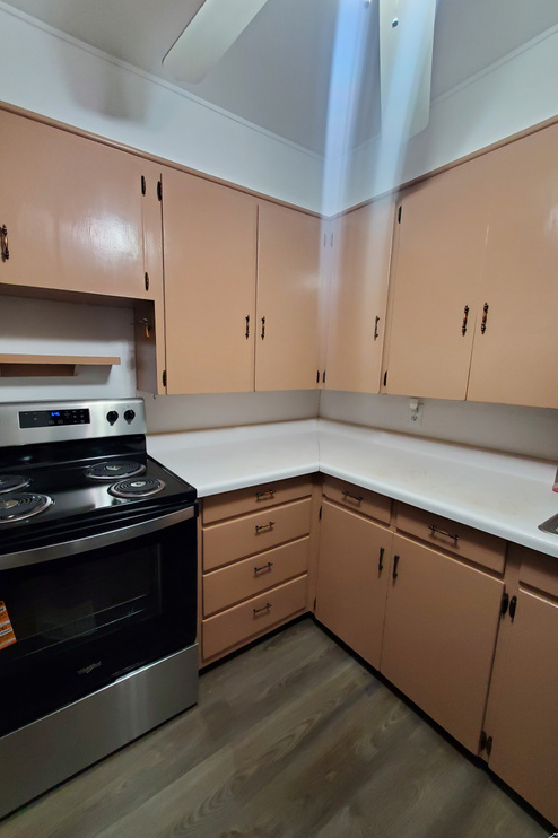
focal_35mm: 14
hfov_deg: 80.7
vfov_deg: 104.3
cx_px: 241
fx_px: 326
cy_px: 417
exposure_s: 1/60
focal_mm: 1.8
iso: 250
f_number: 2.2
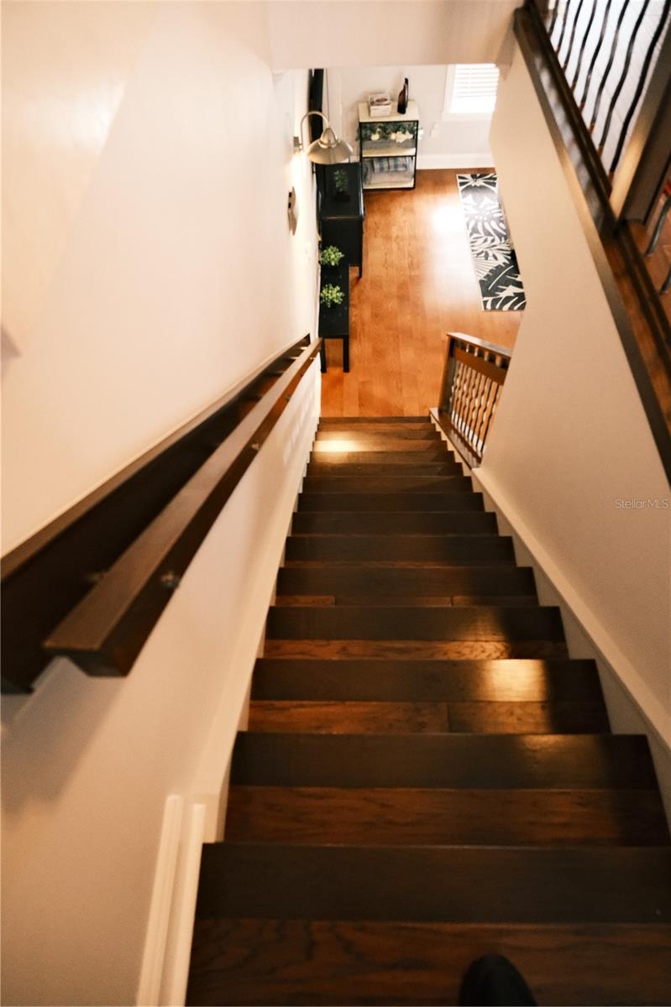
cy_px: 504
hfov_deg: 55.1
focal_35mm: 23
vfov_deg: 76.1
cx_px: 336
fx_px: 644
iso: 6400
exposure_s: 1/45
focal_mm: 15
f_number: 3.5
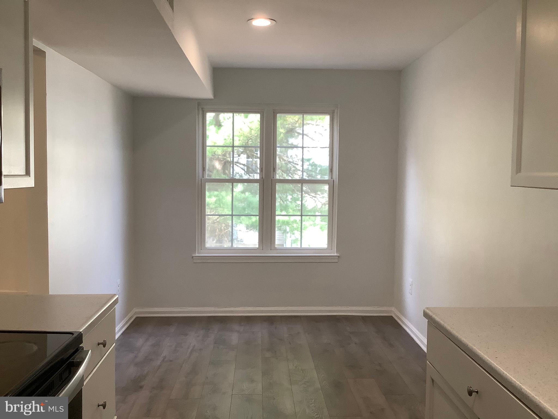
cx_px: 279
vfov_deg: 45.4
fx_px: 500
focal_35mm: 31
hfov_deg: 58.4
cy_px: 210
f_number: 2.4
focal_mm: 3.3
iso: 80
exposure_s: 1/60
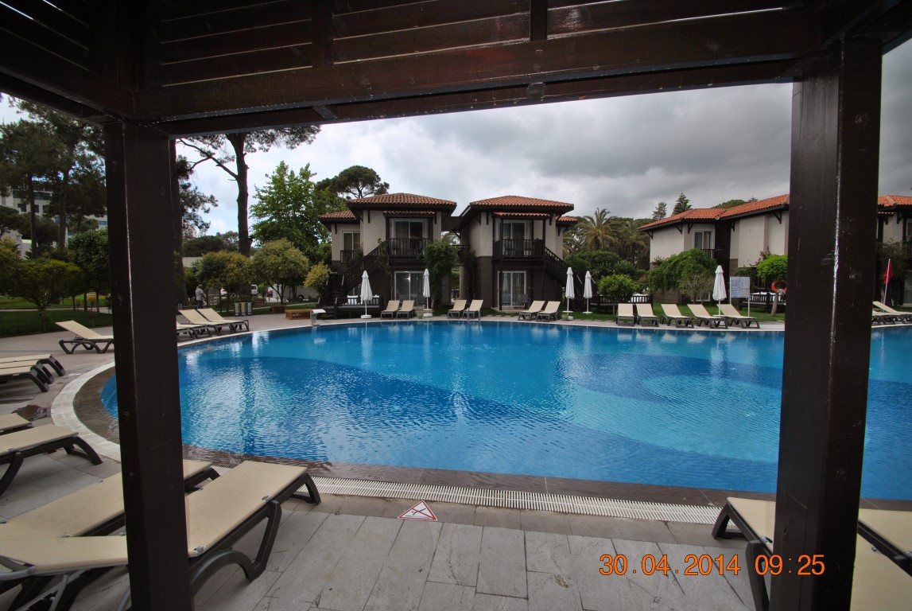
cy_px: 306
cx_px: 456
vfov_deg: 77.5
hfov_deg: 100.3
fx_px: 380
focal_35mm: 15
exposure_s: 1/200
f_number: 7.1
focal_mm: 10
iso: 100
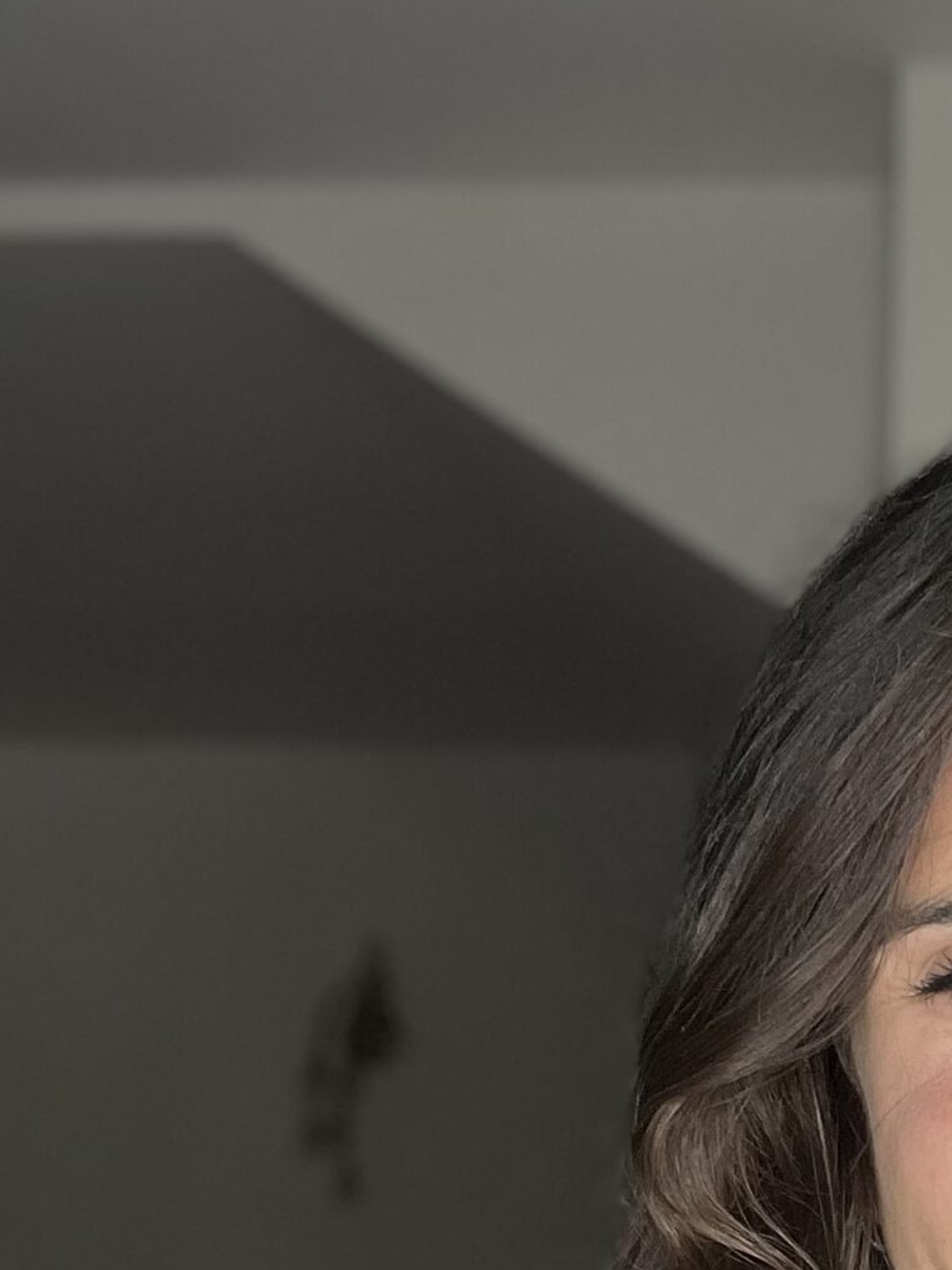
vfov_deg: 24.2
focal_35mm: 76
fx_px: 2787
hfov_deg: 18.2
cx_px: 1203
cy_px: 1354
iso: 100
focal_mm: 2.71
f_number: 2.2
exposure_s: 1/108
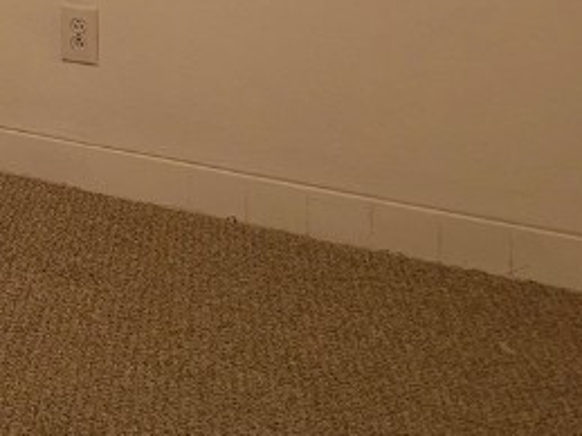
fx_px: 1529
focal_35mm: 91
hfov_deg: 16.8
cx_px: -539
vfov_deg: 15.1
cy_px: -200
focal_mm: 6.3
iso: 100
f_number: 1.7
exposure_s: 1/60
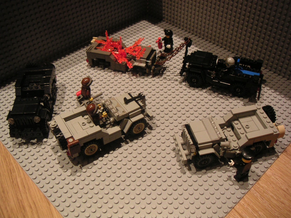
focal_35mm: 37
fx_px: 311
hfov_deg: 50.1
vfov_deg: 38.7
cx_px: 146
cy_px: 109
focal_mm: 5.7
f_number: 2.8
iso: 100
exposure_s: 1/8
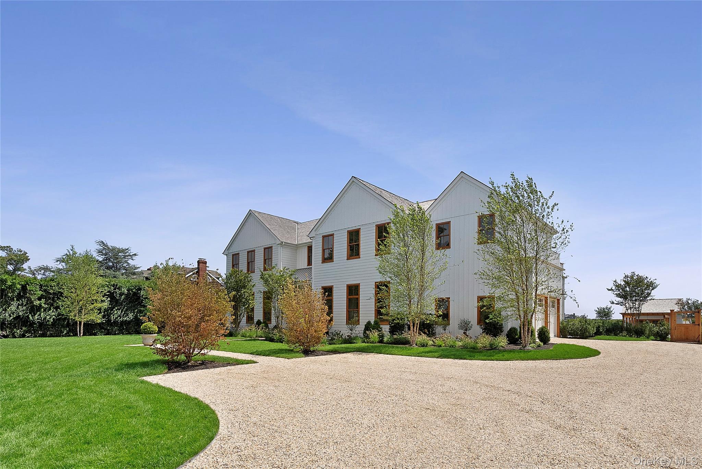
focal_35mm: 17
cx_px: 351
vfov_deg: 70.5
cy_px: 234
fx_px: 332
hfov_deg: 93.3
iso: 800
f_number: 13
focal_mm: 17
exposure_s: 1/800
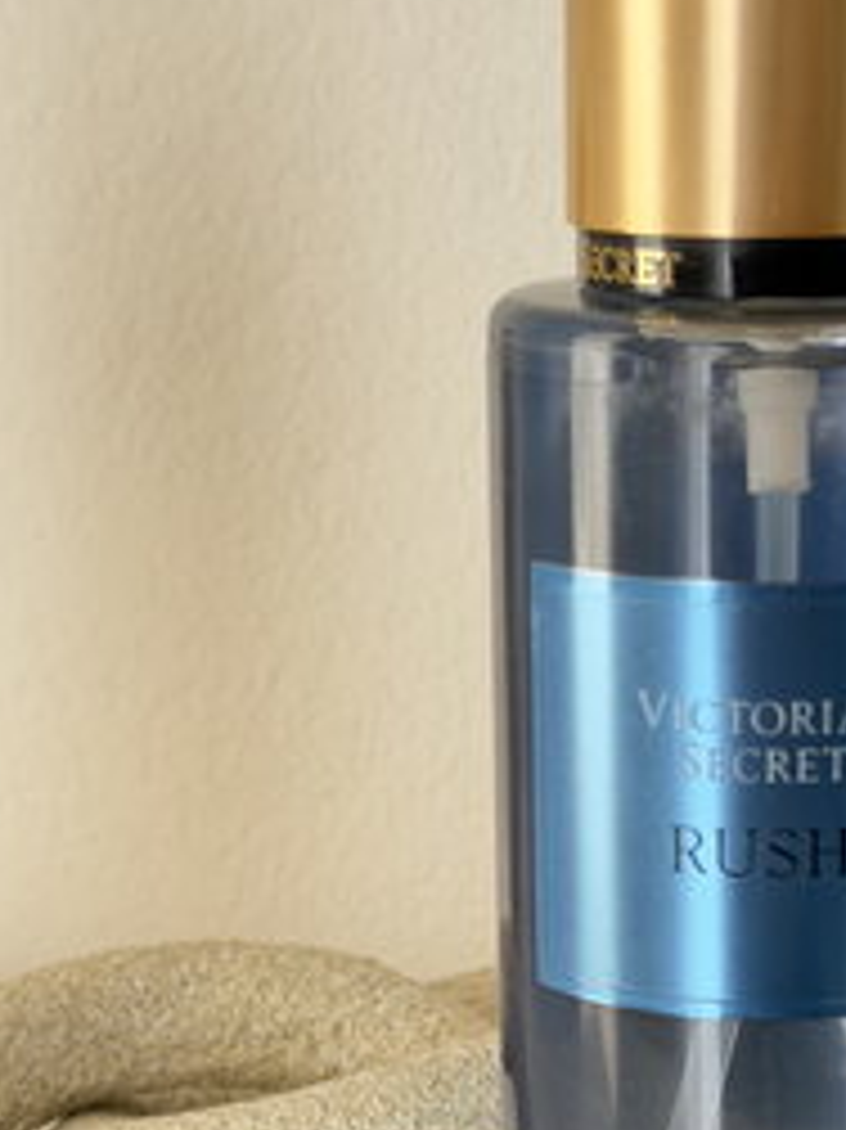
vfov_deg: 19.1
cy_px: 840
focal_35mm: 102
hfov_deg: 14.5
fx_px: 3327
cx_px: 567
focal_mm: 6.76
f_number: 1.78
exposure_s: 1/60
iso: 250
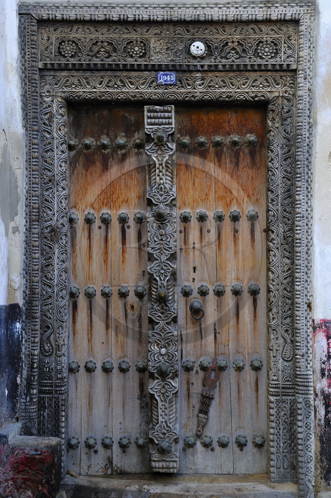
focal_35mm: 52
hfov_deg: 25.9
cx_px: 166
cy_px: 249
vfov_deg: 38.2
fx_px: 718
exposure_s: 1/160
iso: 200
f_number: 3.5
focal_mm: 52
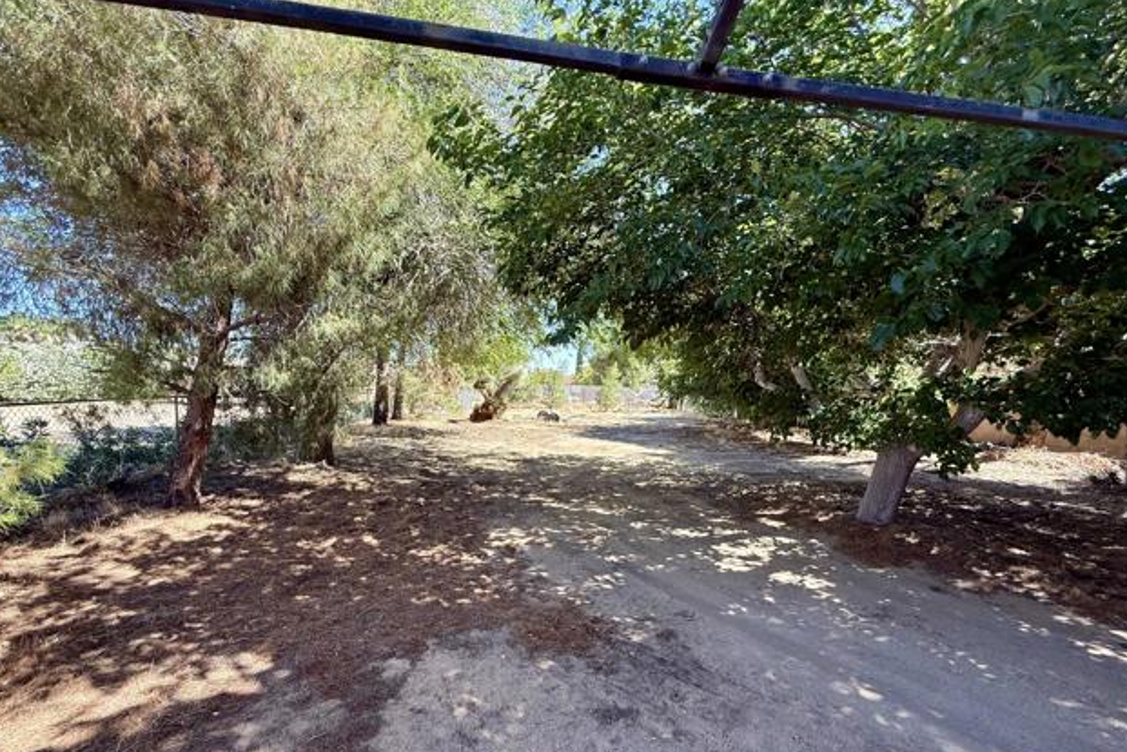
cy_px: 427
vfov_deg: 76.9
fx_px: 470
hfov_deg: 100.4
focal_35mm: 15
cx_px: 557
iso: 64
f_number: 2.2
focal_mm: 2.22
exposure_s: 1/310
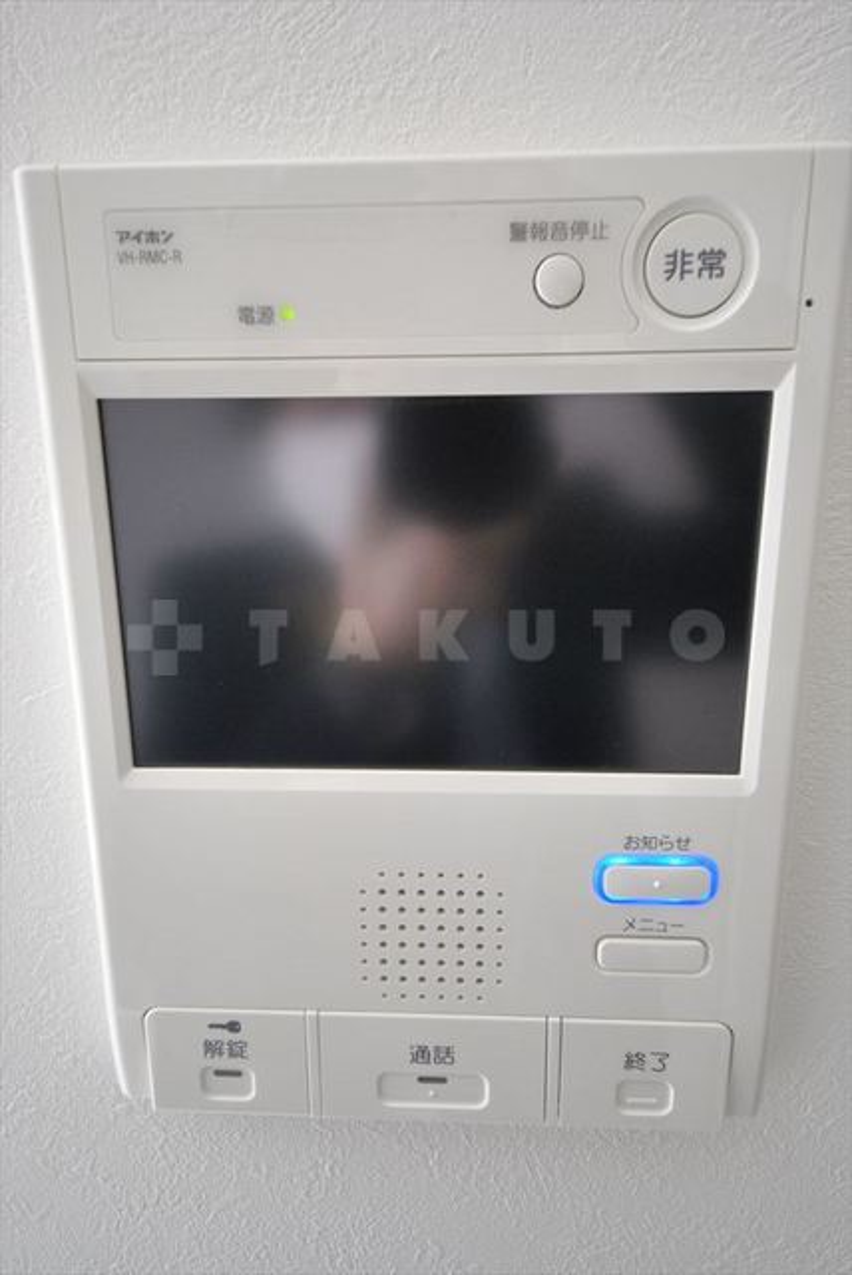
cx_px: 426
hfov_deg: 53.2
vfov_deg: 73.7
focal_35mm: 24
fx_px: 850
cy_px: 638
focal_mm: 16
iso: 800
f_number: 5.6
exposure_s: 1/50
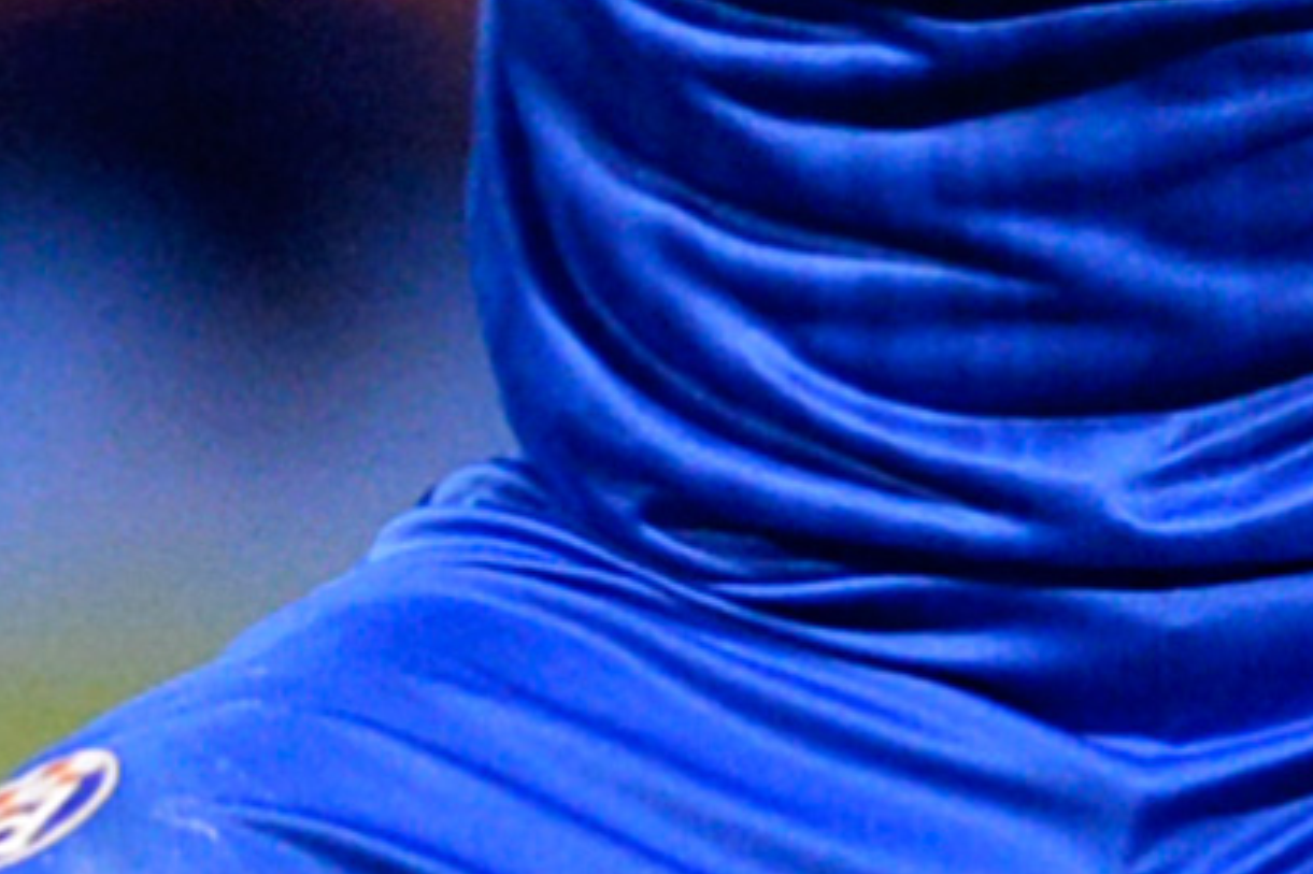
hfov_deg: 0.9
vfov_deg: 0.6
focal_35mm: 2209
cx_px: 1245
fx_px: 80530
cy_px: 566
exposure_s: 1/800
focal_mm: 300
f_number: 2.8
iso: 2500
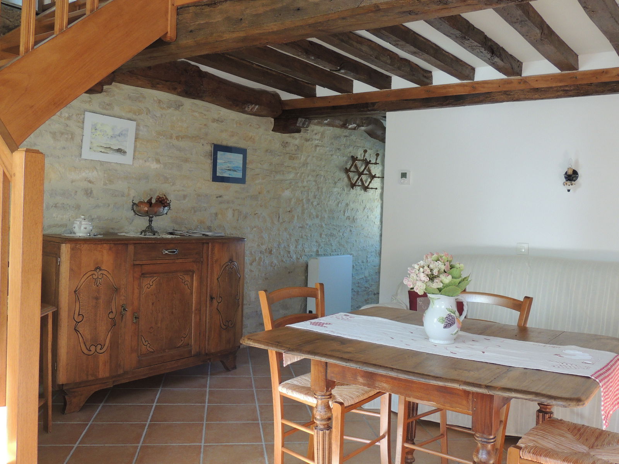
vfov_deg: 42.9
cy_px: 232
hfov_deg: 55.4
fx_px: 590
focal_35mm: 33
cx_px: 310
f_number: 3.2
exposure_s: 1/50
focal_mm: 5.8
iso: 320
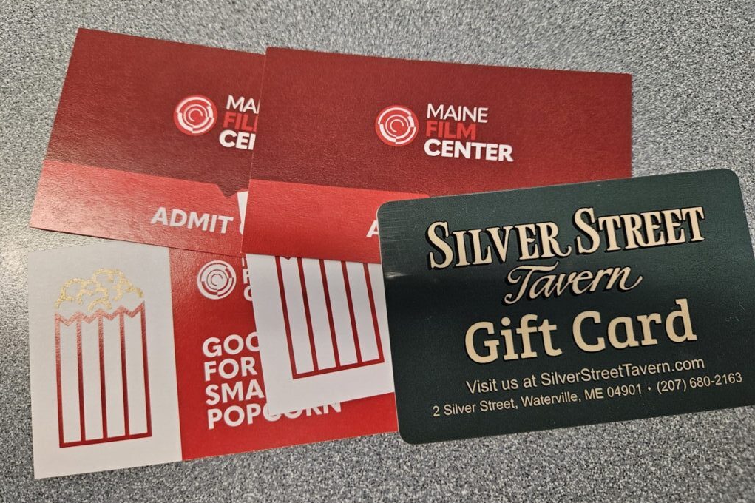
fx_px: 503
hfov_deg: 73.8
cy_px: 229
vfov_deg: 53.0
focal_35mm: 24
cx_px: 377
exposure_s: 1/120
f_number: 1.8
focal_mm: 5.4
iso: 320
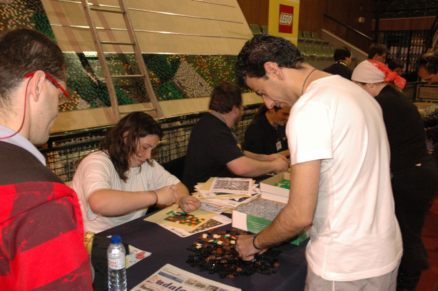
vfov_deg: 36.8
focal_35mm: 36
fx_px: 437
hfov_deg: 53.2
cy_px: 146
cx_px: 219
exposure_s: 1/20
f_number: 6.3
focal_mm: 24
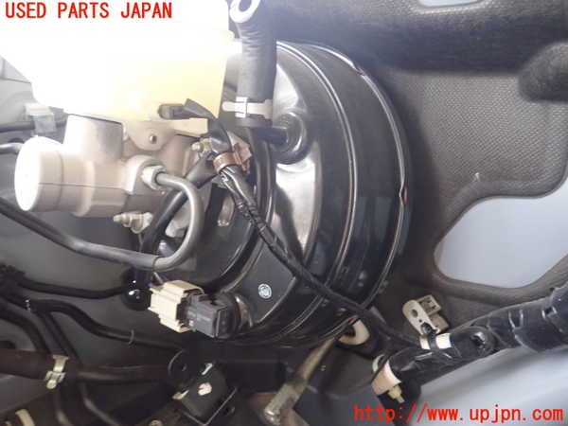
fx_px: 410
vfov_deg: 54.9
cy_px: 213
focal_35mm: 25
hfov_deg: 69.4
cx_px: 284
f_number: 2
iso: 640
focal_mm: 4.5
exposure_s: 1/30
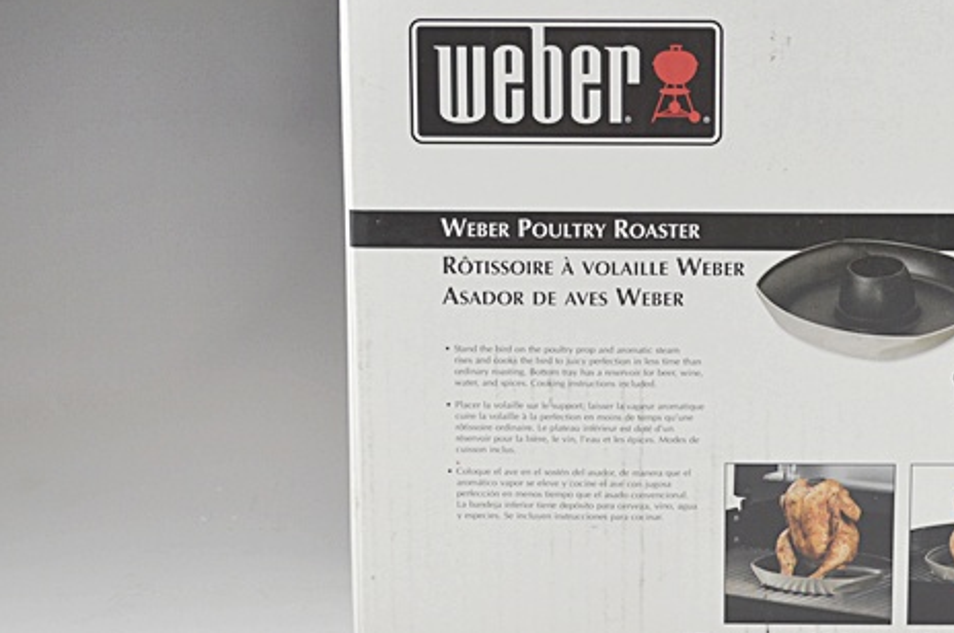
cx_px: 683
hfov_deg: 23.5
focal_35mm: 86
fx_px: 2276
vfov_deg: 15.8
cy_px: 287
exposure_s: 1/50
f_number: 5
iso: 400
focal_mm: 38
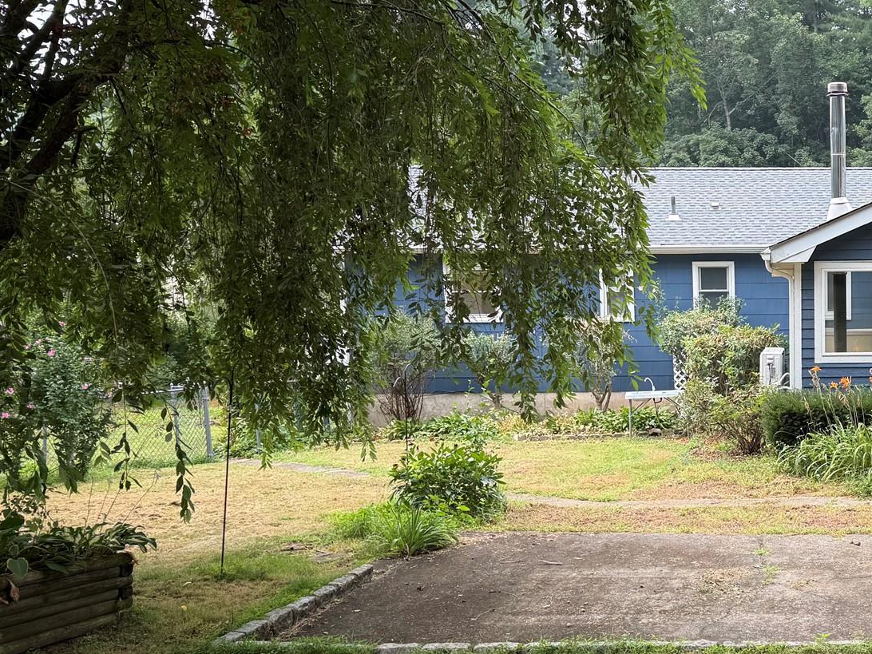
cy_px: 383
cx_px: 807
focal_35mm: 45
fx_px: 1134
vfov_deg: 32.1
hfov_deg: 38.7
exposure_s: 1/428
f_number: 1.78
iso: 80
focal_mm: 6.76
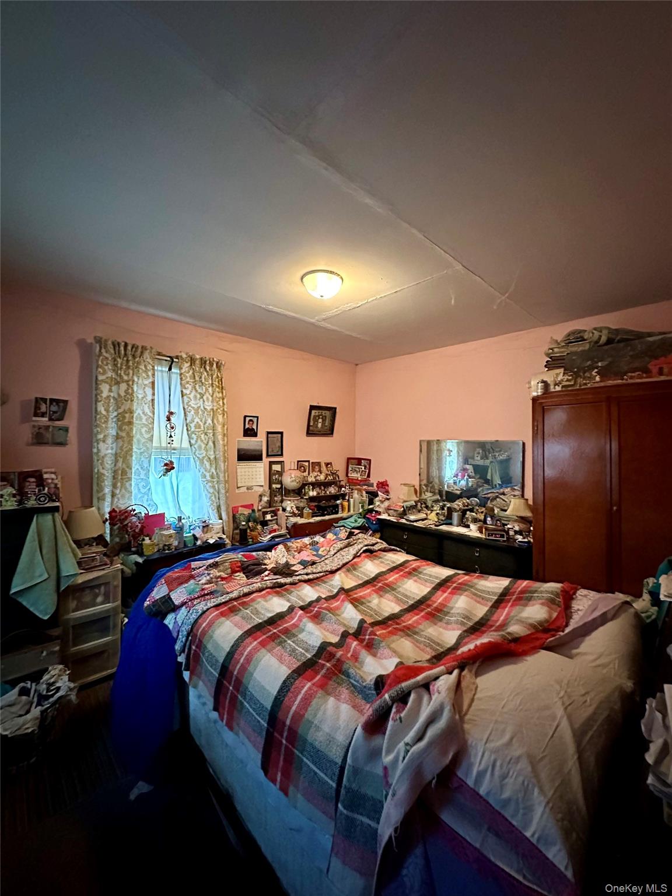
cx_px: 336
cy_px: 448
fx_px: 362
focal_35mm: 14
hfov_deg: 85.7
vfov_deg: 102.1
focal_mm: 2.22
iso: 1600
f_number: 2.2
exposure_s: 1/40
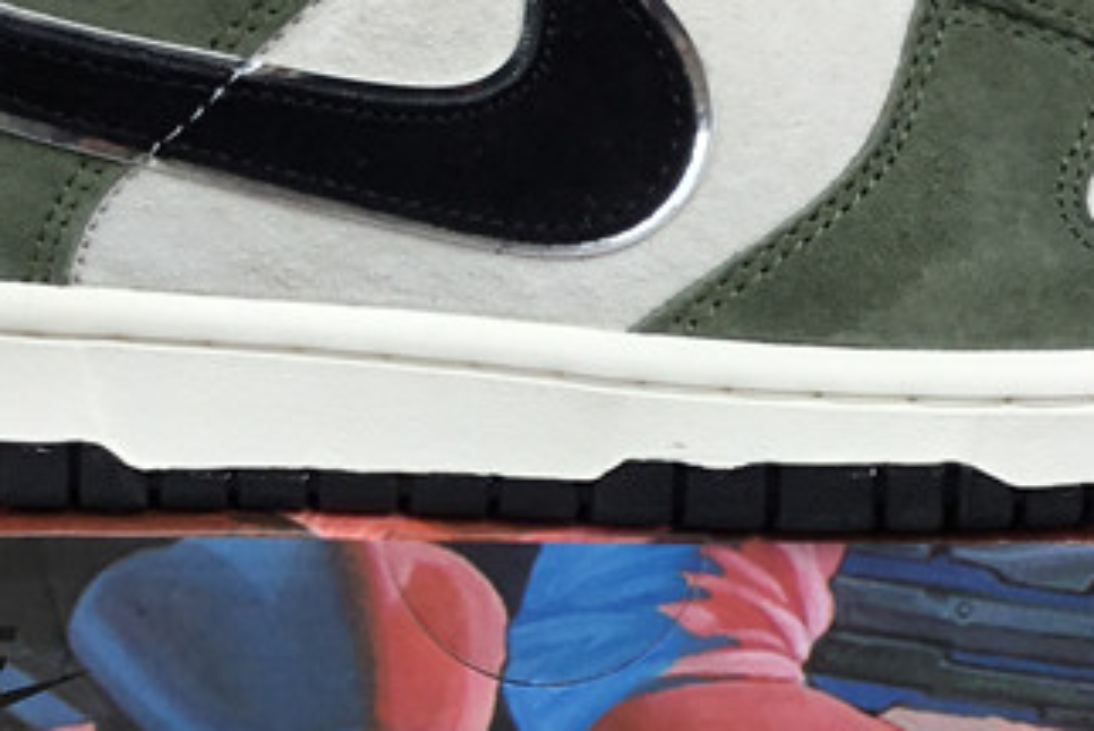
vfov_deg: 15.2
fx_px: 2736
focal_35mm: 90
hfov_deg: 22.6
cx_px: 571
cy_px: 386
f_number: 2.4
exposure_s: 1/452
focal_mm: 3.3
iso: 25
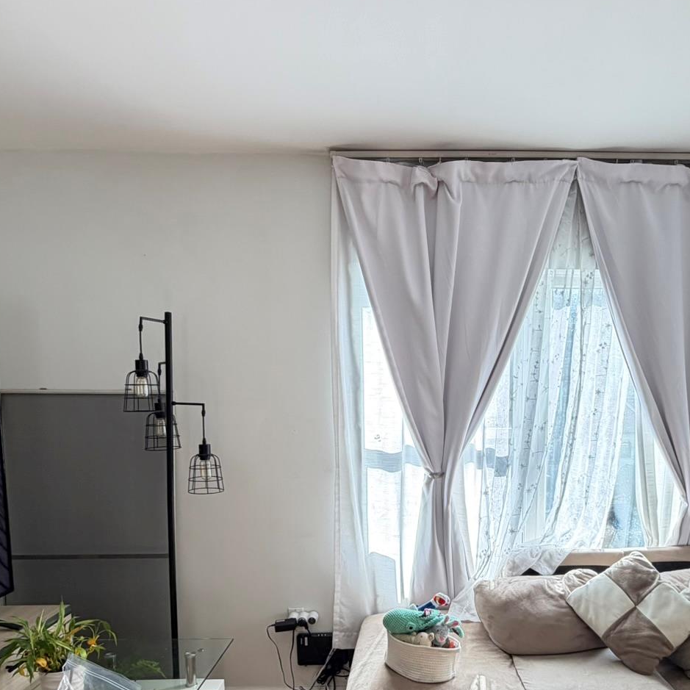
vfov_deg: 57.8
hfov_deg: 58.3
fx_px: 609
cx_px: 436
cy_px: 459
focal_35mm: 27
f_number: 2.2
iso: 100
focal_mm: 2.22
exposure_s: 1/120
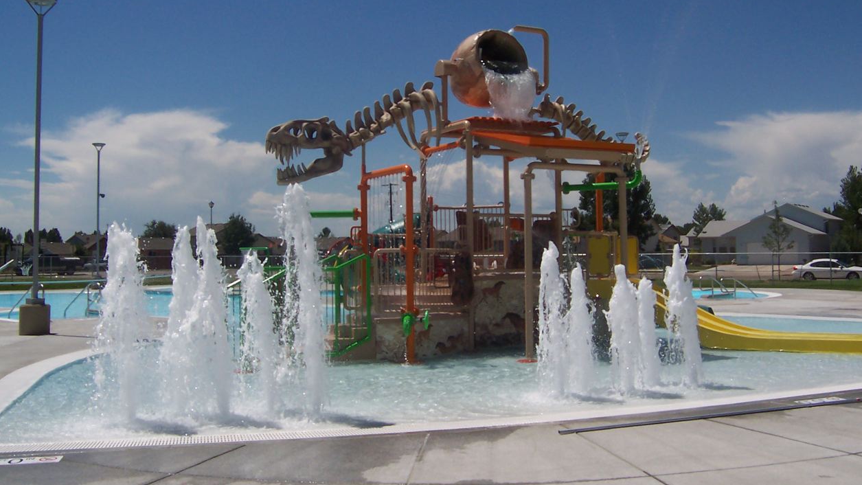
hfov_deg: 50.5
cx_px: 439
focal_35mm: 40
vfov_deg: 29.7
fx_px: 914
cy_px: 203
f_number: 5.6
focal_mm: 5.6
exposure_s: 1/1500
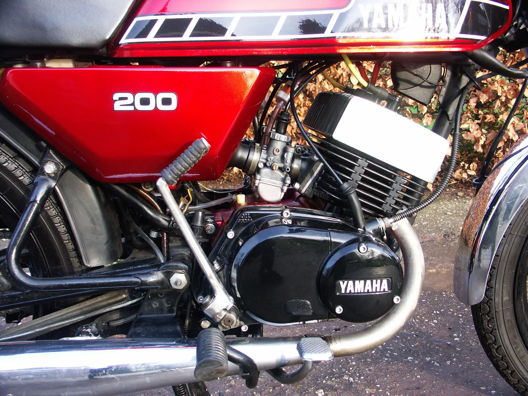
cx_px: 264
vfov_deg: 41.8
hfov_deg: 54.0
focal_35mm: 34
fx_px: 519
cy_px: 198
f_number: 3.2
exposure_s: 1/60
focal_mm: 8.8
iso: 100
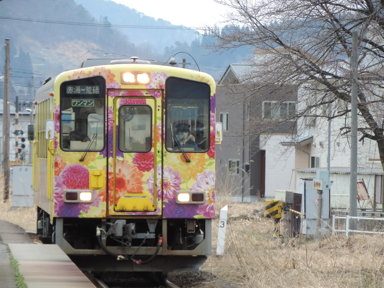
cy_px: 144
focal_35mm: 400
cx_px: 192
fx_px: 4437
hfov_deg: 5.0
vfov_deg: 3.7
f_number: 4.8
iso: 280
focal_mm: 71.3
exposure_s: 1/250
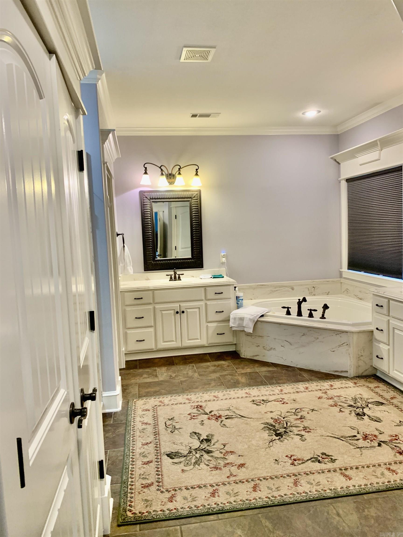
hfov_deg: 53.1
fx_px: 404
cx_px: 202
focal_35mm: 26
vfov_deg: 67.3
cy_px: 268
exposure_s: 1/60
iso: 100
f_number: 1.8
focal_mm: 4.25
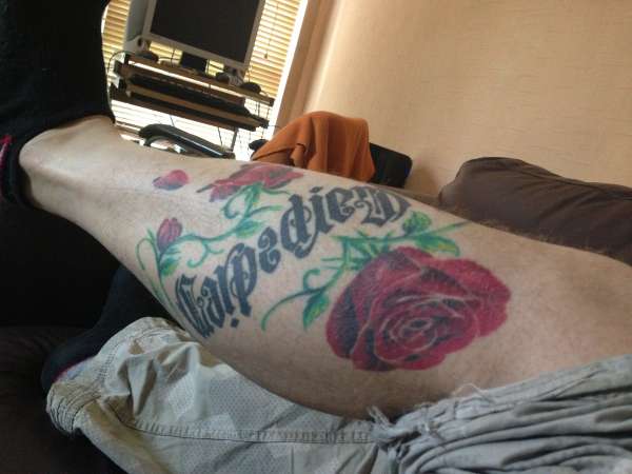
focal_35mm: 33
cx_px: 316
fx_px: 602
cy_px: 237
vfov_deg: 42.9
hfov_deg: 55.4
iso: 400
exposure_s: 1/17
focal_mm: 4.13
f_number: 2.4
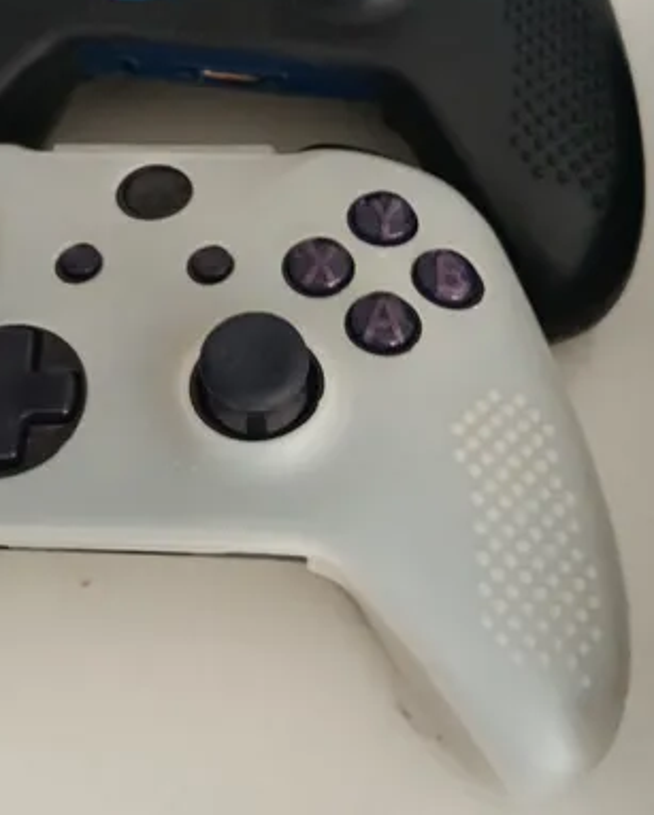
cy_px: 326
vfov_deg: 41.8
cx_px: 251
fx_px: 1063
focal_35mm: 44
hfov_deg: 34.0
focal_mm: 5.24
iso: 4650
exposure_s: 1/16.7
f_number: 1.7
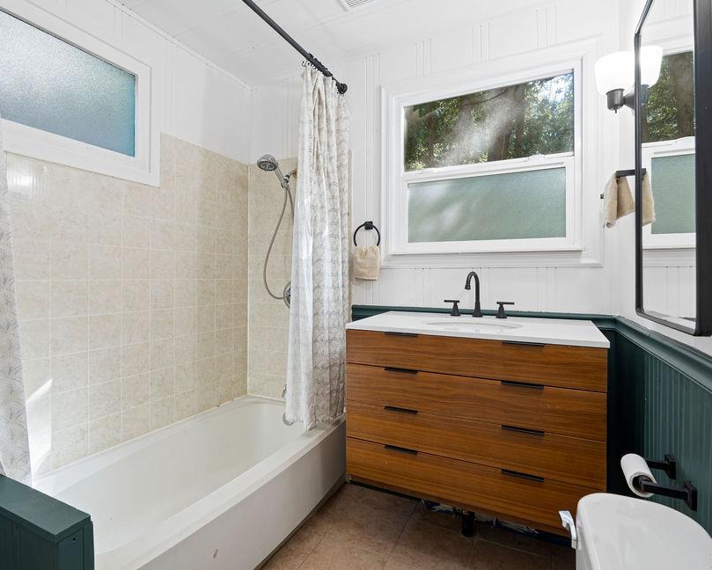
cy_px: 292
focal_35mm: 19
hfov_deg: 83.1
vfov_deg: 70.9
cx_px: 332
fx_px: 401
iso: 100
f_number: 8
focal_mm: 16
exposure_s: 1/1.25
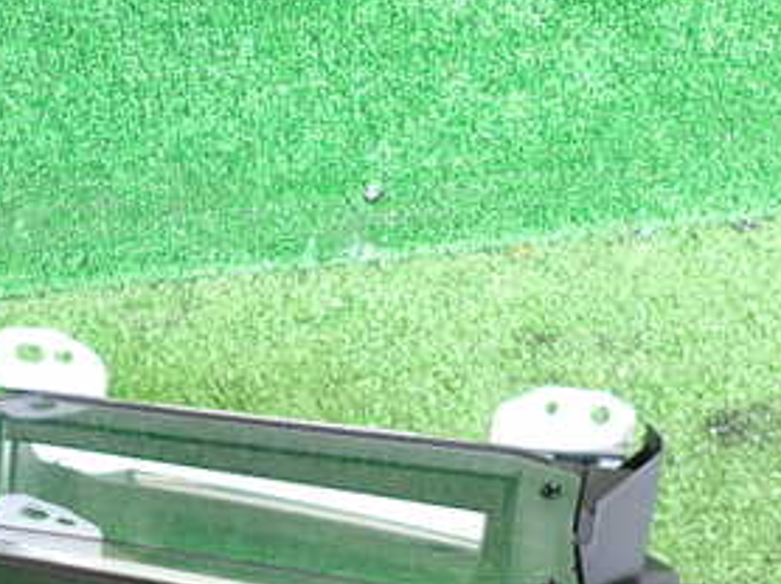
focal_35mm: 54
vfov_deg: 25.4
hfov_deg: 35.0
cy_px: 615
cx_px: 219
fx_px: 1217
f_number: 2
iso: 400
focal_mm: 4.5
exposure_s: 1/30
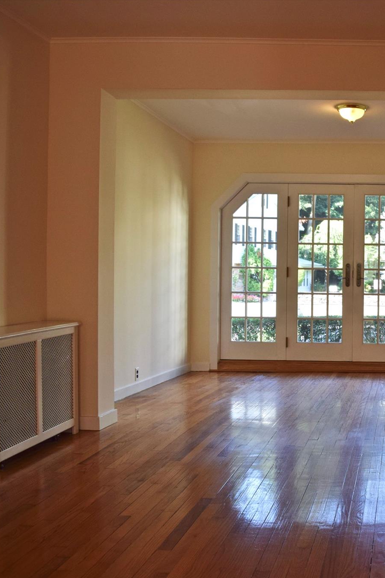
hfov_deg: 29.7
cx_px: 414
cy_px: 291
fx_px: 658
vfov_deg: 47.4
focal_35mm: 41
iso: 400
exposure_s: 1/125
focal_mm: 18
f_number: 5.6
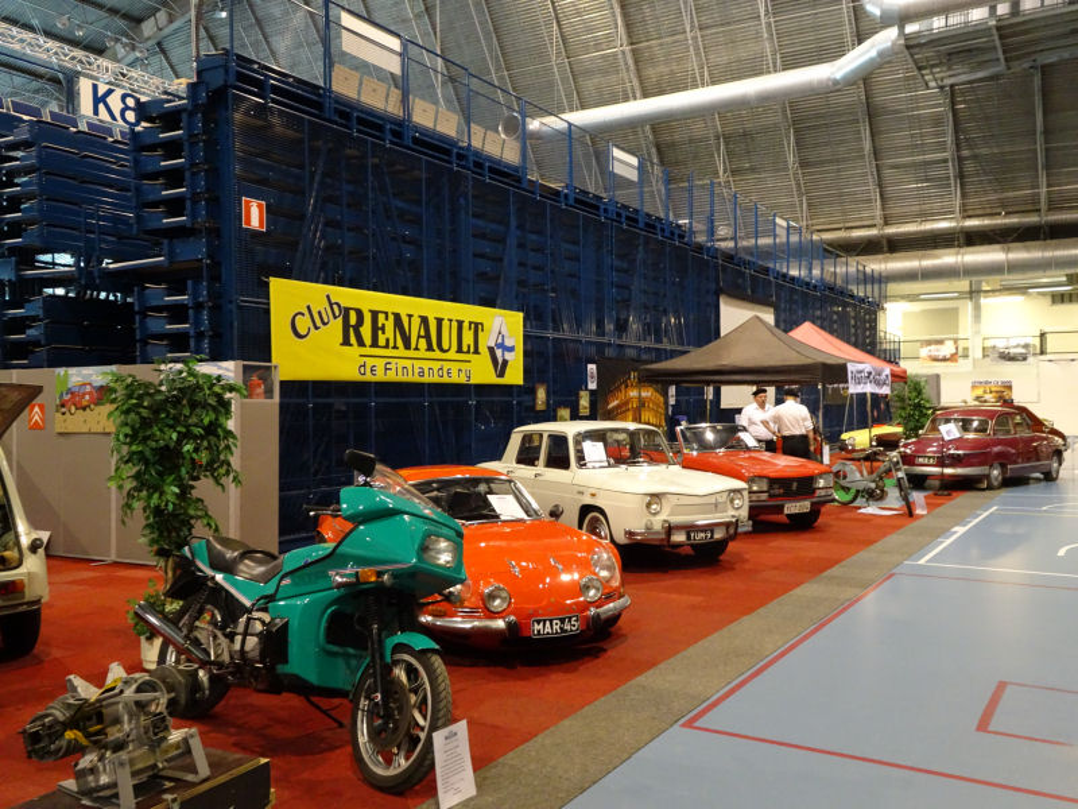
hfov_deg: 61.7
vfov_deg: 48.2
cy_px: 404
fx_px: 903
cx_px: 539
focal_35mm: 29
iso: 800
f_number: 3.5
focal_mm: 4.92
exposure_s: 1/15
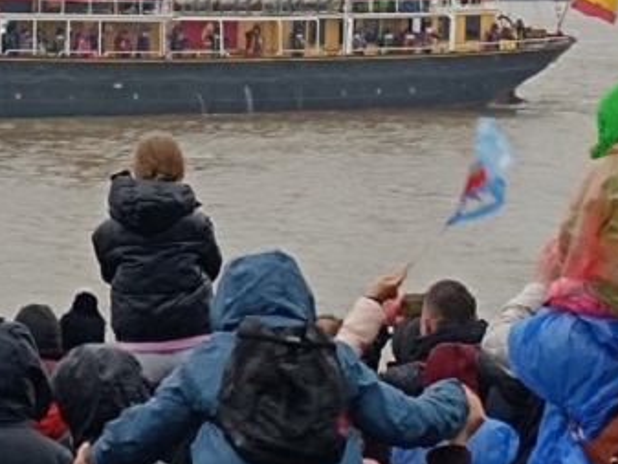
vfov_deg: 24.2
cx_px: 55
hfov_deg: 32.0
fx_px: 1018
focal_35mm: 57
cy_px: -26
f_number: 1.65
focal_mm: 6.14
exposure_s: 1/100
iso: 78
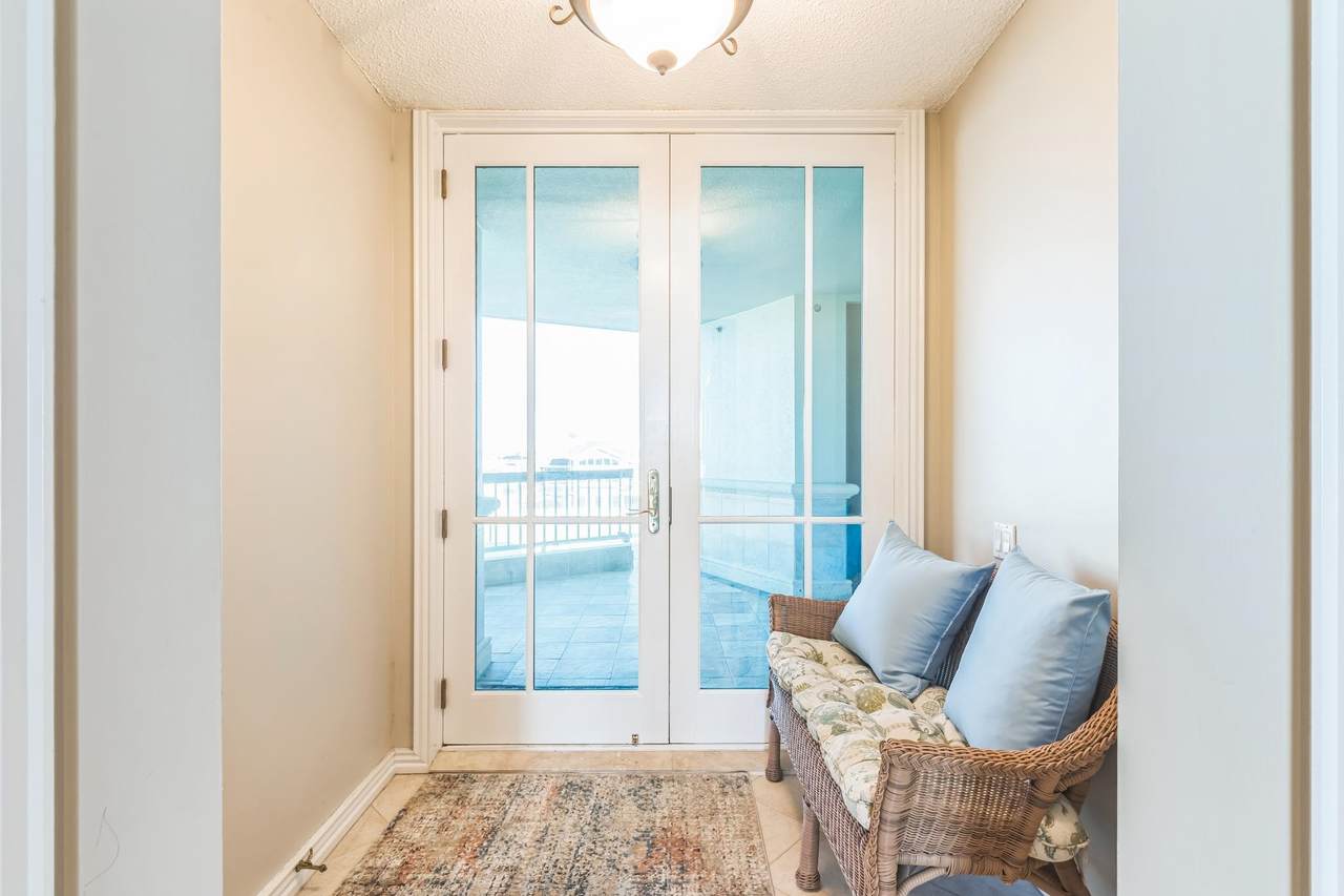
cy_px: 448
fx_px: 597
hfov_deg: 96.7
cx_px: 672
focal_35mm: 16
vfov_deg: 73.7
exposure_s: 1.3
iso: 250
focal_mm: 16
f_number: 16
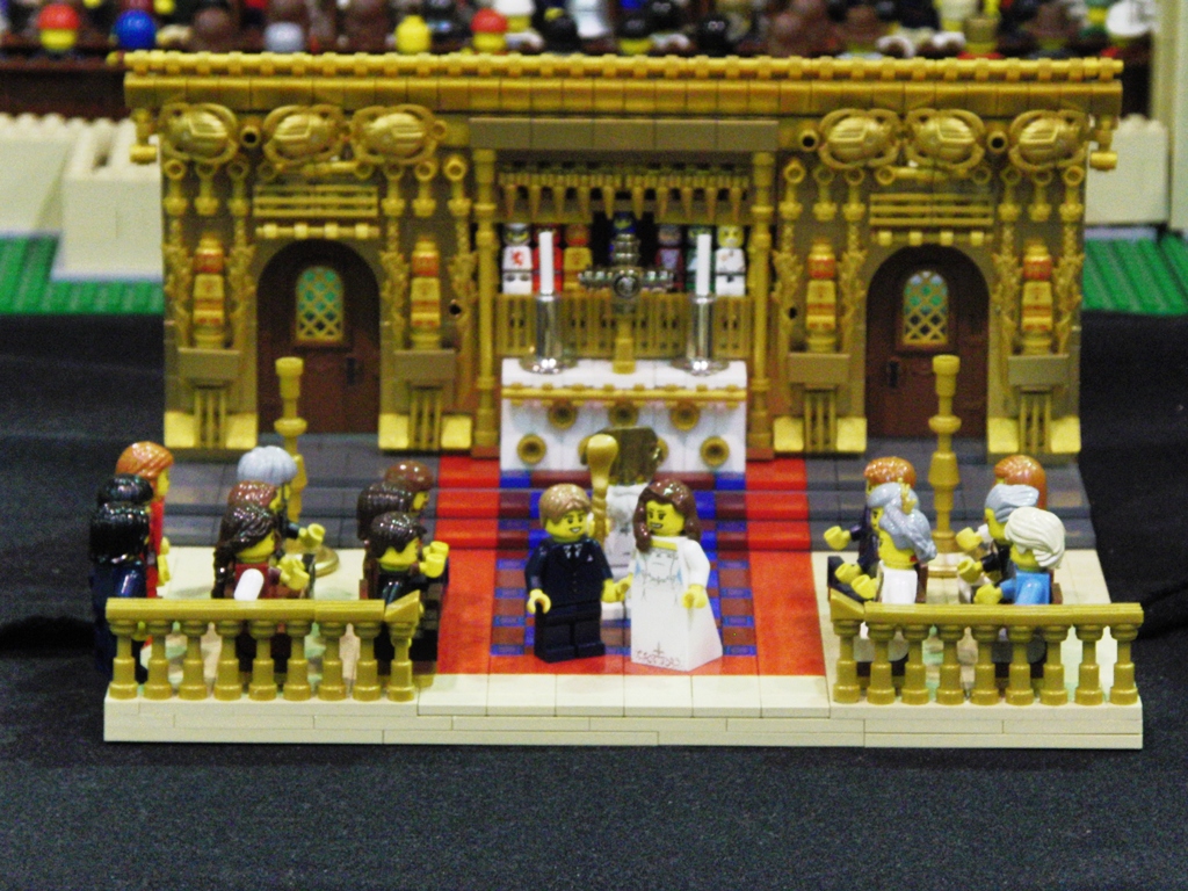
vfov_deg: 8.9
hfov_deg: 11.8
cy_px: 446
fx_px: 5731
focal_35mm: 167
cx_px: 594
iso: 400
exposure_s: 1/13
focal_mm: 29.6
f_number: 4.3
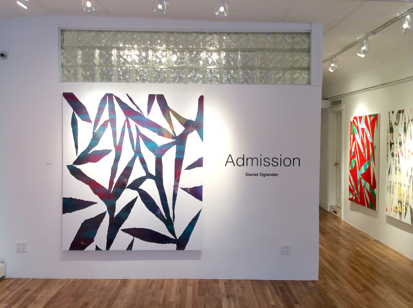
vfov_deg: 42.8
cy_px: 154
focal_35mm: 33
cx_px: 206
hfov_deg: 55.4
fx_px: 393
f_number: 2.4
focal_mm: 3.3
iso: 32
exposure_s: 1/24
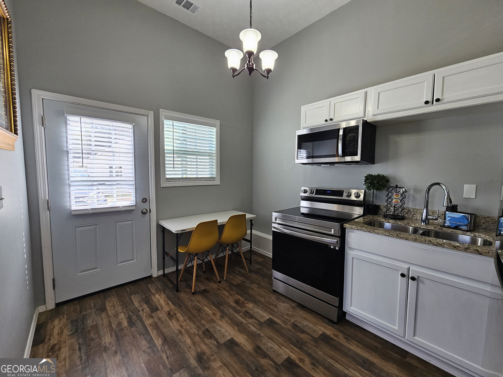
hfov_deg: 106.2
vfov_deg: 89.9
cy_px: 188
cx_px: 252
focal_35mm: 13
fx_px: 189
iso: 80
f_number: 2.2
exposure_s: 1/120
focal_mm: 2.2
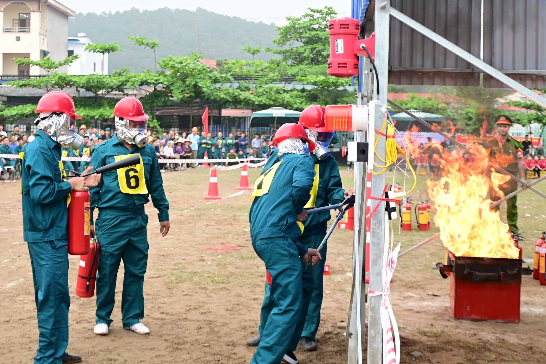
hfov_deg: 33.4
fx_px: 910
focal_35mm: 60
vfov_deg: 22.6
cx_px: 273
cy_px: 182
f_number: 4.5
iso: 400
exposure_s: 1/200
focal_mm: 40
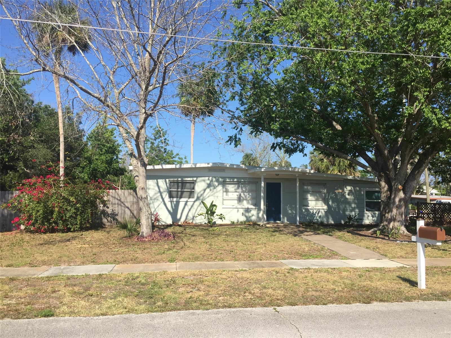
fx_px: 378
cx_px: 226
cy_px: 169
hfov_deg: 61.7
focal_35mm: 29
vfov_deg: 48.2
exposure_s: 1/1721
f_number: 2.2
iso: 32
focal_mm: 4.15
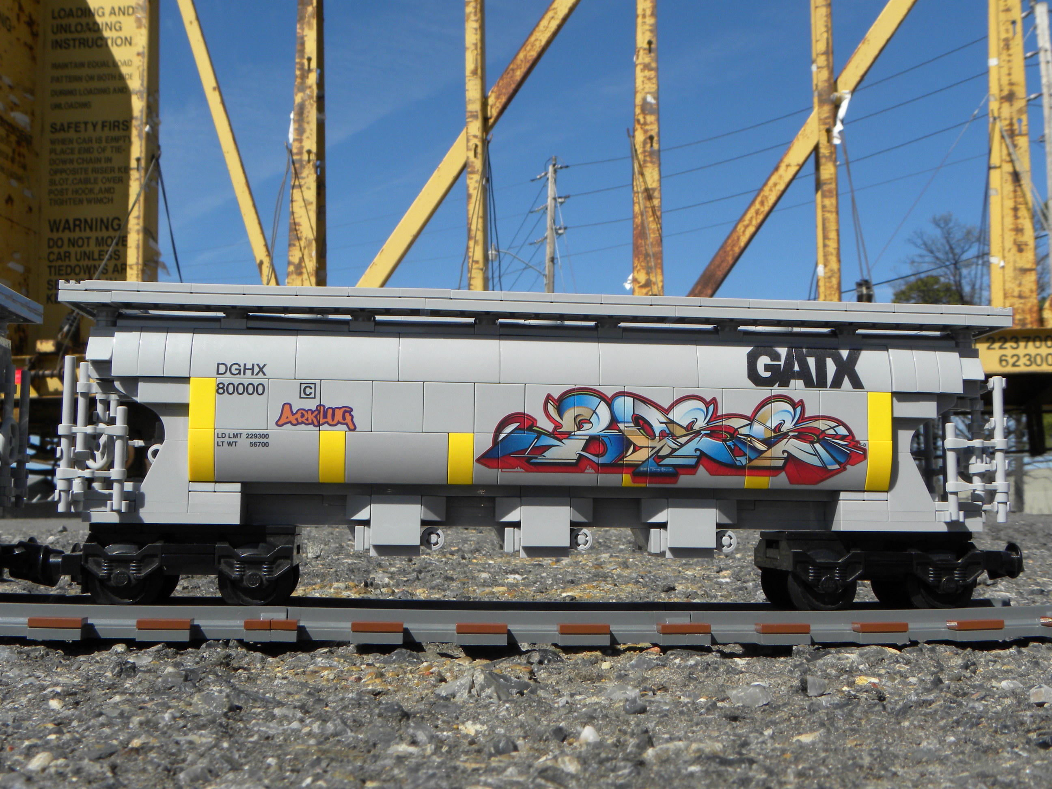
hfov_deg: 45.8
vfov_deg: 35.1
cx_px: 526
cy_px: 394
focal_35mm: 41
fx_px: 1246
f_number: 6.3
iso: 64
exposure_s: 1/333
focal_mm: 7.3
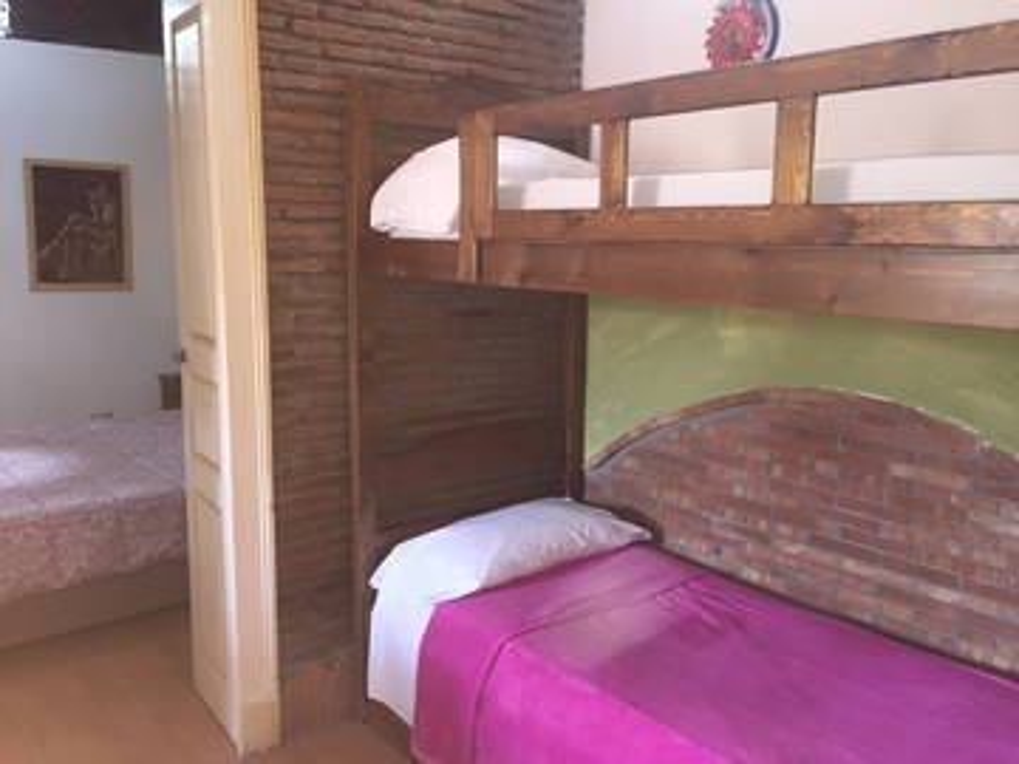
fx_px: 854
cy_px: 382
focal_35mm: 29
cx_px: 510
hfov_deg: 61.7
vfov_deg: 48.2
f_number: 2.2
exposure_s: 1/33
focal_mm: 4.15
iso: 160
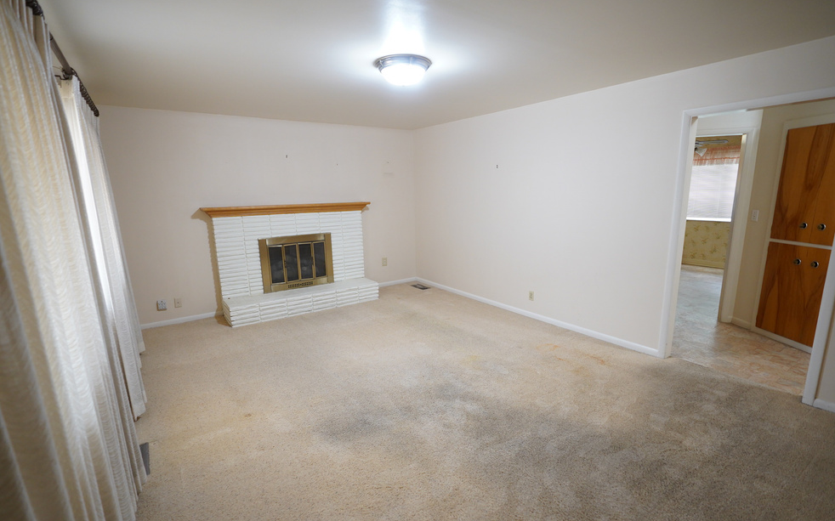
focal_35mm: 17
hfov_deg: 94.4
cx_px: 429
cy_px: 270
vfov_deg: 67.9
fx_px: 387
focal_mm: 16
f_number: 2.8
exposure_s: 1/30
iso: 1600
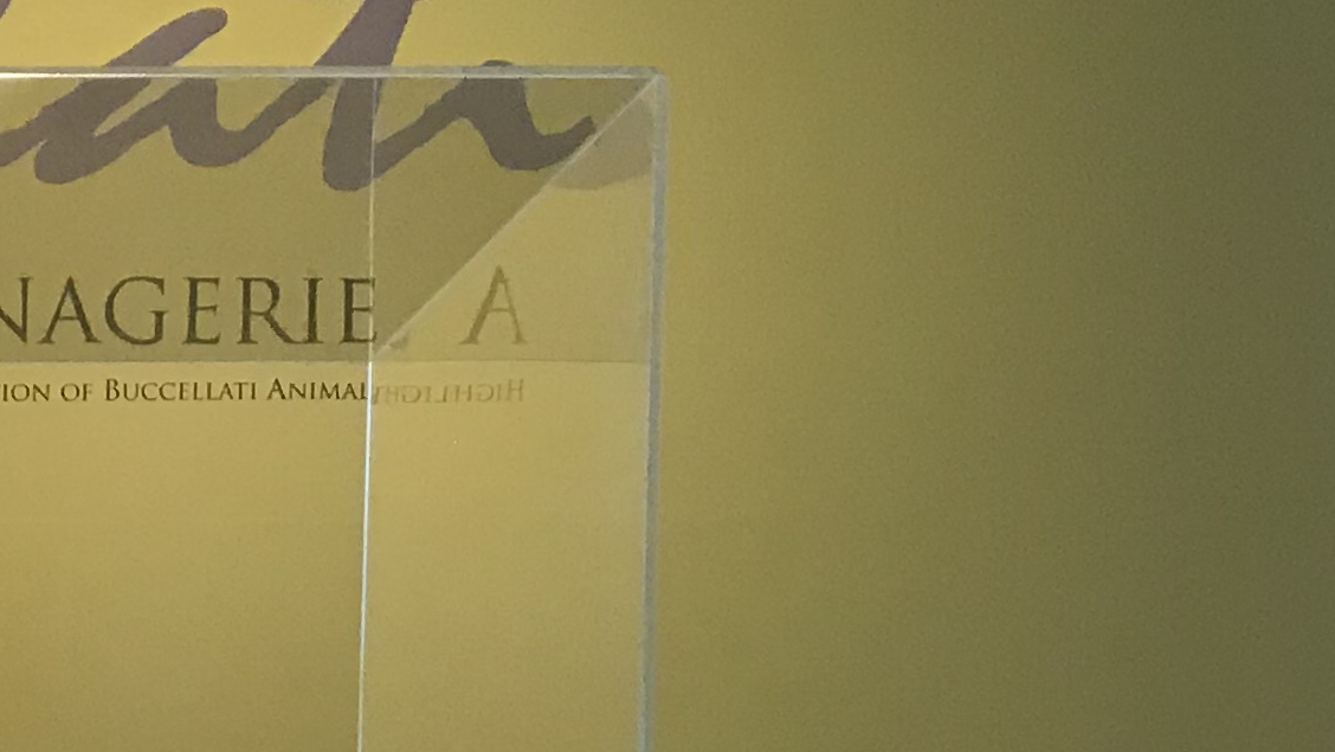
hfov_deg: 18.0
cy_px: 1297
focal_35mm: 109
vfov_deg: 10.5
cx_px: -505
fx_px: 3859
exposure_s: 1/30
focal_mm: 3.99
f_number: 1.8
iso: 32
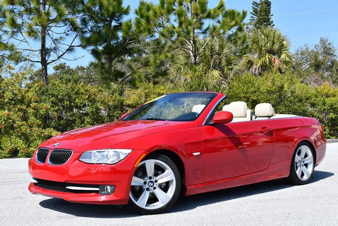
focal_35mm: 52
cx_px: 169
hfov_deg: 38.2
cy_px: 113
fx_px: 489
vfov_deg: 26.0
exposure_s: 1/250
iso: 125
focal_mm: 26
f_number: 8
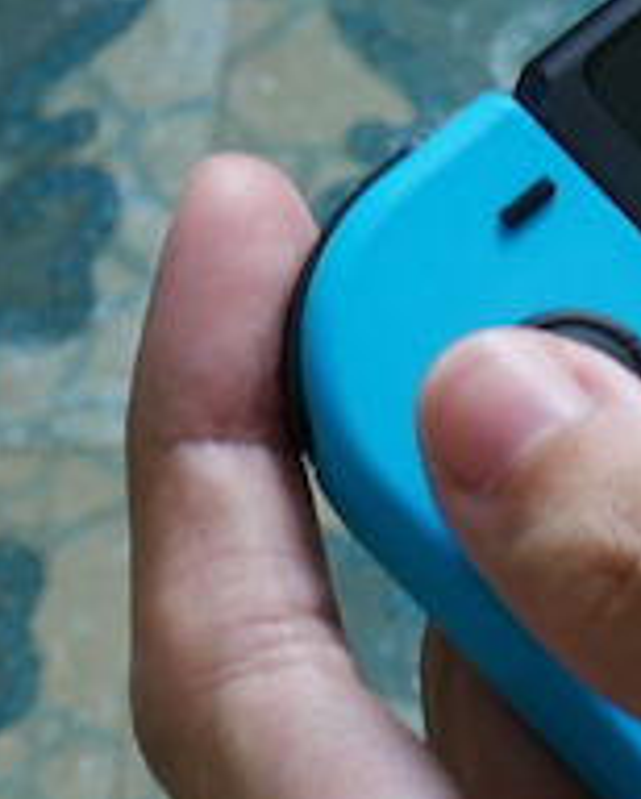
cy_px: 160
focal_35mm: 274
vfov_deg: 7.0
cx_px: 1561
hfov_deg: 5.5
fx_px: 6487
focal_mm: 27
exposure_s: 1/5
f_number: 8
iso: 500
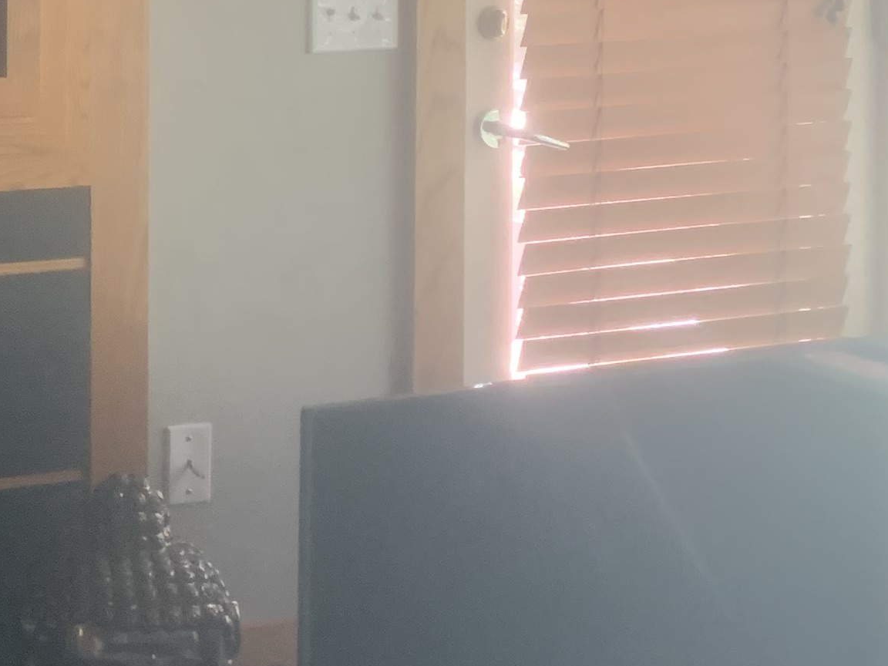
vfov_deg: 15.4
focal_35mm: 91
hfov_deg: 18.8
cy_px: -235
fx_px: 2334
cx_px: -472
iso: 200
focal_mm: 4.25
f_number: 1.8
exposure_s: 1/60
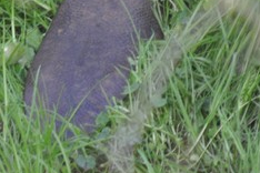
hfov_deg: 0.8
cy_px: 18
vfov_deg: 0.5
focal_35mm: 2560
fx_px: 18487
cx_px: 116
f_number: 6.3
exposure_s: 1/90
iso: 800
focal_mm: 500
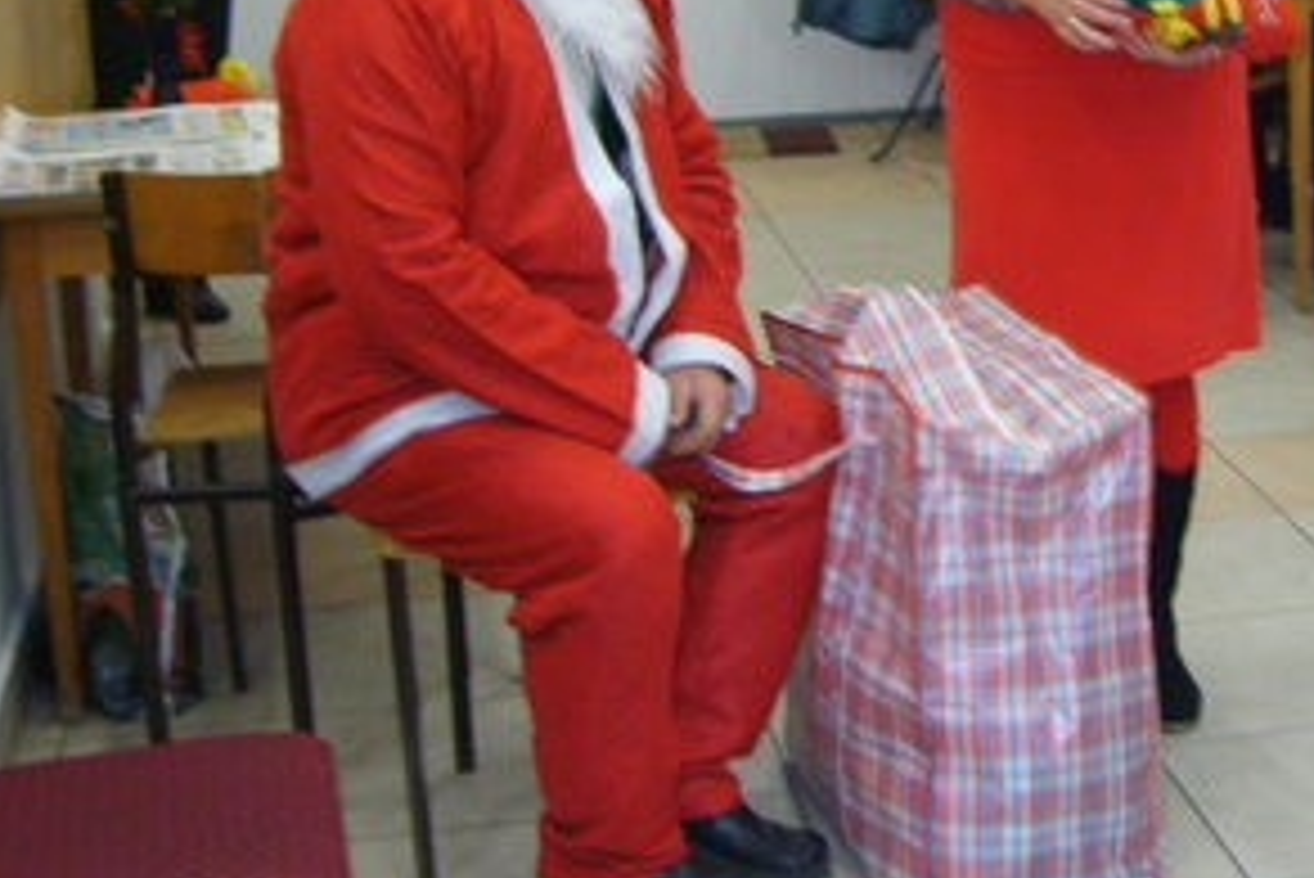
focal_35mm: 81
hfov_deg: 24.3
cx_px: 1206
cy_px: 252
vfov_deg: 16.8
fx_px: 2958
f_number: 2.8
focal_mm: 7.4
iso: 192
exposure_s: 1/30
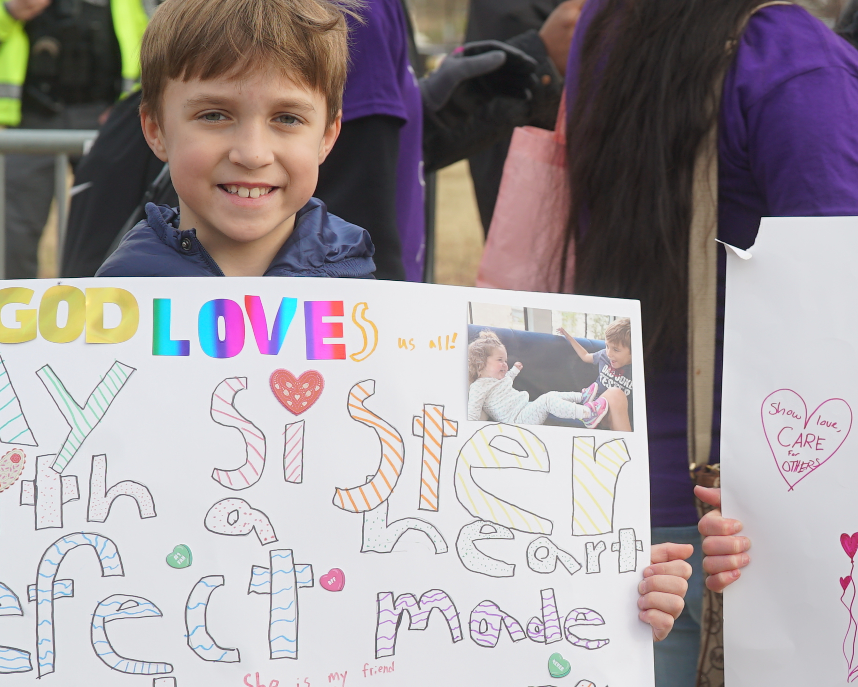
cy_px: 414
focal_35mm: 109
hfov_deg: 17.5
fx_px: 2768
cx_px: 694
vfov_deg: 14.1
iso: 100
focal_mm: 50
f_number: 4.5
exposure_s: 1/400
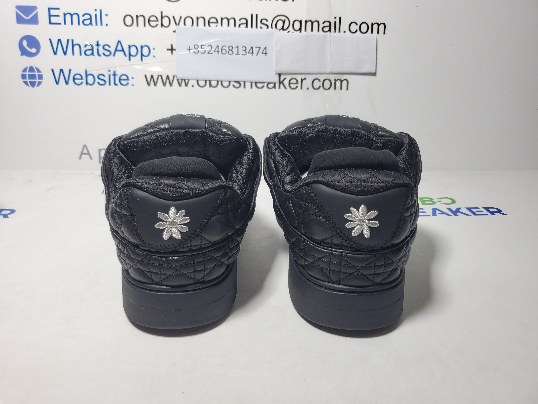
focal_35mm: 26
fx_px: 404
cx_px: 269
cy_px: 202
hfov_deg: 67.3
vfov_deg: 53.1
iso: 50
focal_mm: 4.3
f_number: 1.5
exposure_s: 1/353
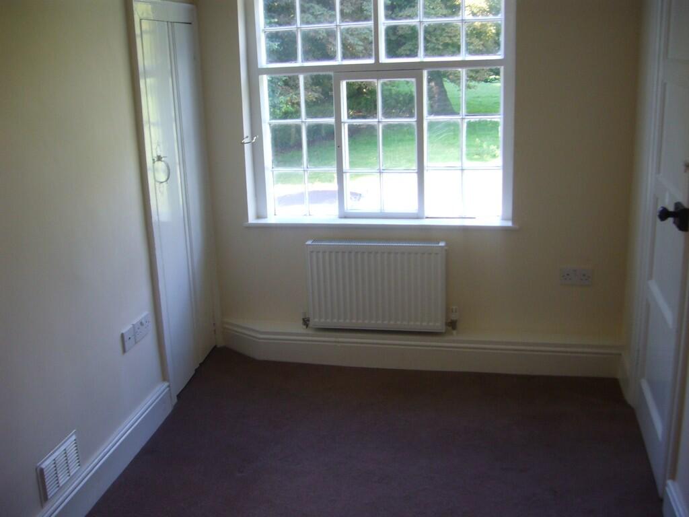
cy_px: 258
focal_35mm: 35
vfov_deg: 40.7
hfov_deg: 52.6
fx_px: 697
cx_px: 344
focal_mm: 5.8
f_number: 2.8
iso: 100
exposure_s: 1/50
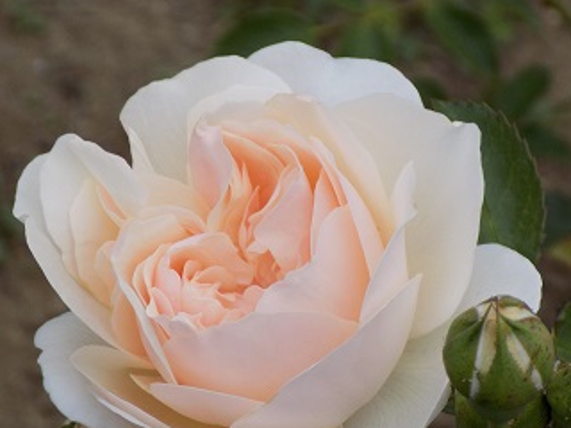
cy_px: 248
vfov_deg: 7.5
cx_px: 264
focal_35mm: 198
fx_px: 3266
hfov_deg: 10.0
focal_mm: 23.4
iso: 125
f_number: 5
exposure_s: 1/30
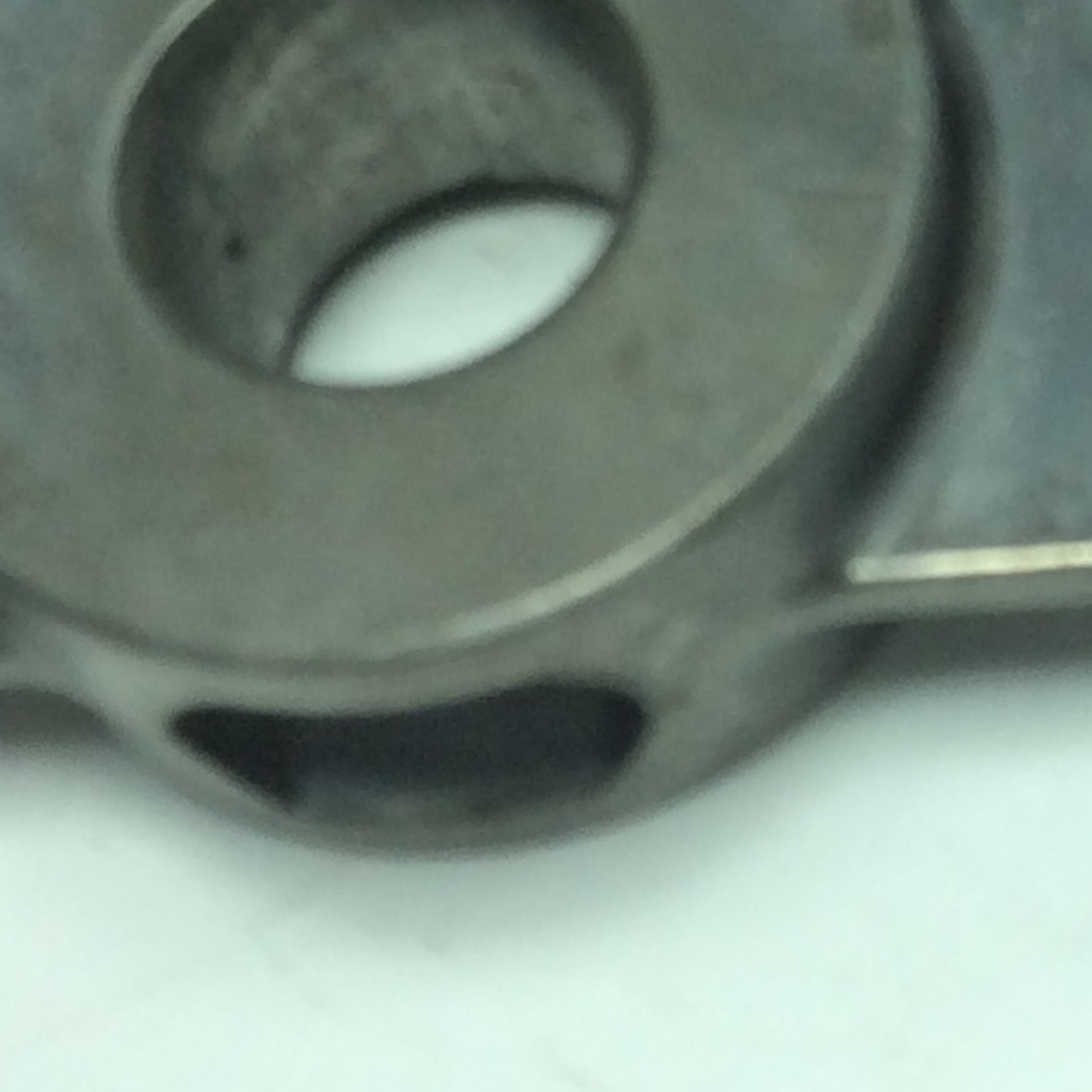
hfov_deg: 14.5
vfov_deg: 14.7
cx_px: 1418
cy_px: -159
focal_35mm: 115
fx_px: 4104
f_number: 2.4
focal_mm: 3.3
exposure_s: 1/364
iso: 32
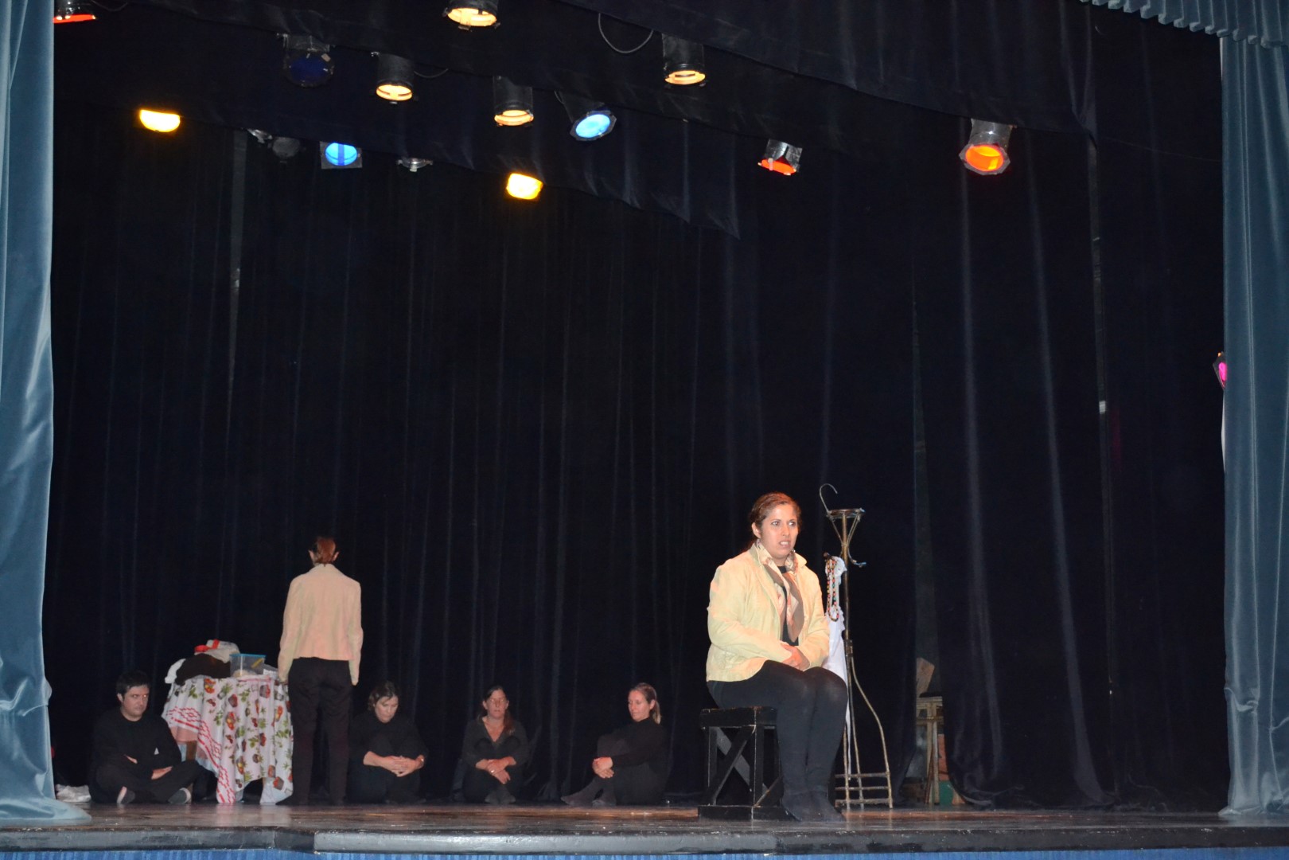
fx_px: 1719
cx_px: 644
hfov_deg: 41.1
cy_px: 430
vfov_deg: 28.1
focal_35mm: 48
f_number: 4.8
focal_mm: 32
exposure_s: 1/60
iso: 3200
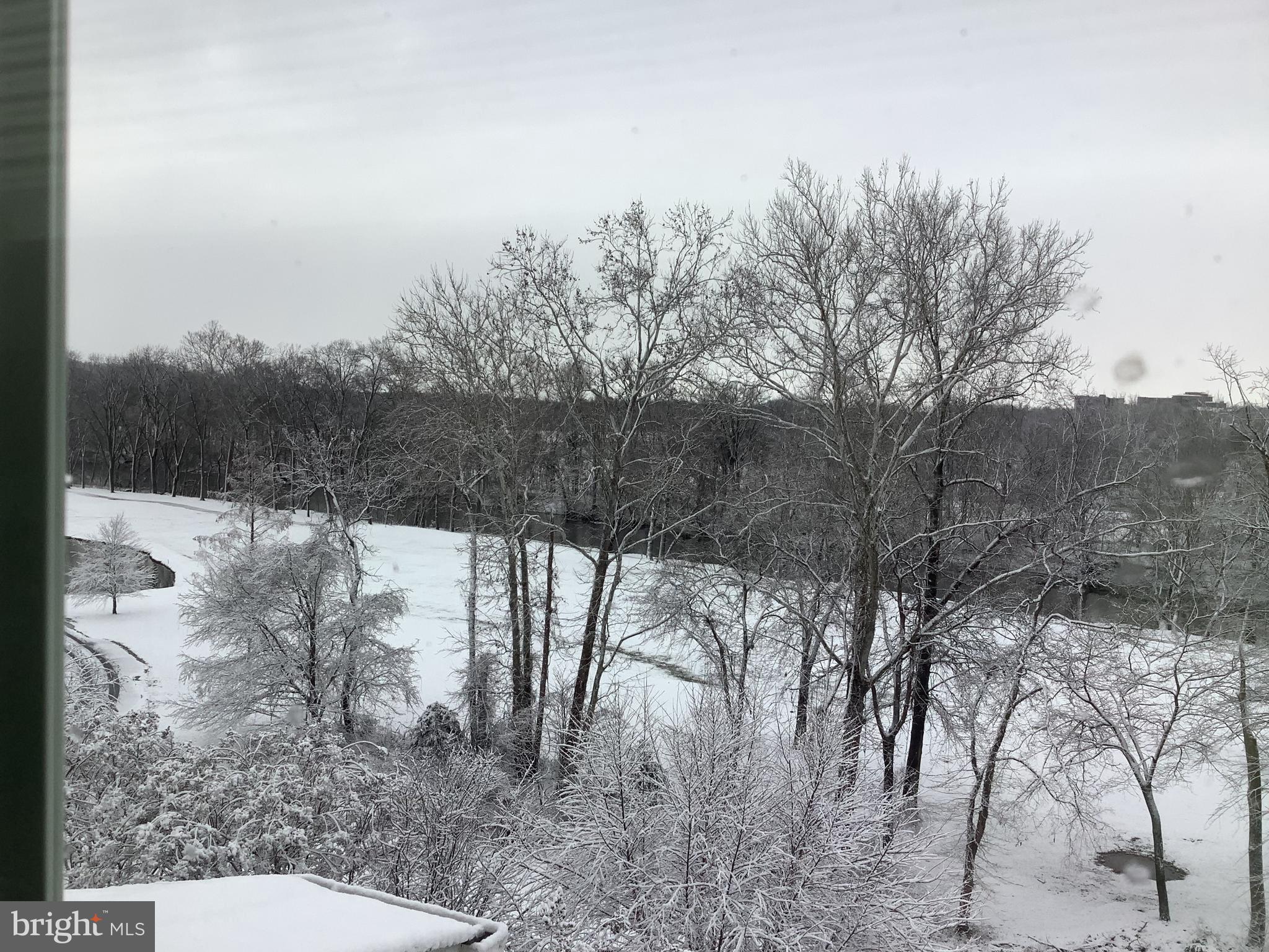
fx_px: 1136
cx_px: 634
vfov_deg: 45.4
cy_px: 476
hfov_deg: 58.4
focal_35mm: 31
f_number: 2.4
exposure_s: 1/183
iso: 25
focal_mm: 3.3
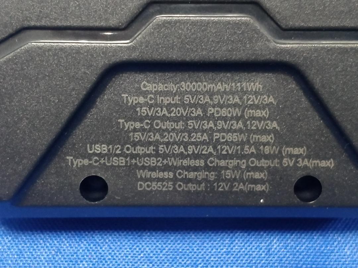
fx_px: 248
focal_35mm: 24
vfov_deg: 56.8
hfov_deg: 71.6
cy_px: 134
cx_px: 179
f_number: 1.7
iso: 1600
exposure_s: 1/25
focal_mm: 4.1
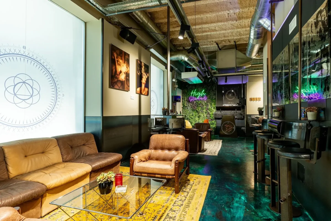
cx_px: 166
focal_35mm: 19
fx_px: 175
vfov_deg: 64.6
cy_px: 110
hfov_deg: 86.9
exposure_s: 1/13
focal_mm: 19
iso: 400
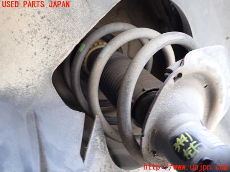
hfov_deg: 51.4
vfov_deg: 39.7
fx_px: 239
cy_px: 86
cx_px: 115
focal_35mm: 36
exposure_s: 1/40
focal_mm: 6.37
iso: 250
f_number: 2.5
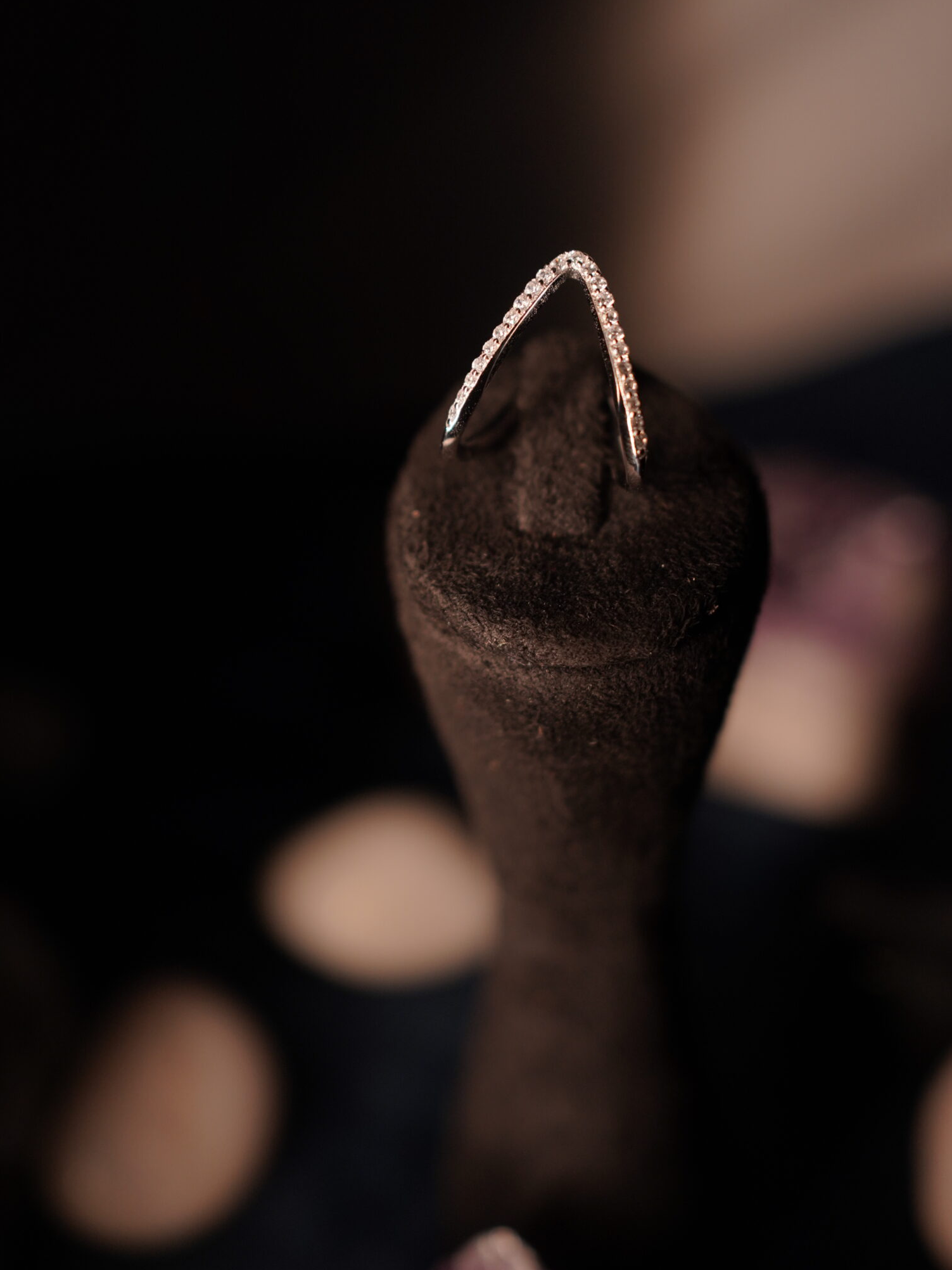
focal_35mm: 43
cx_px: 418
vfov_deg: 43.7
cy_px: 515
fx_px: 1577
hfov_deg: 33.6
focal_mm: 35
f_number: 2.8
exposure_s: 1/1600
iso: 640
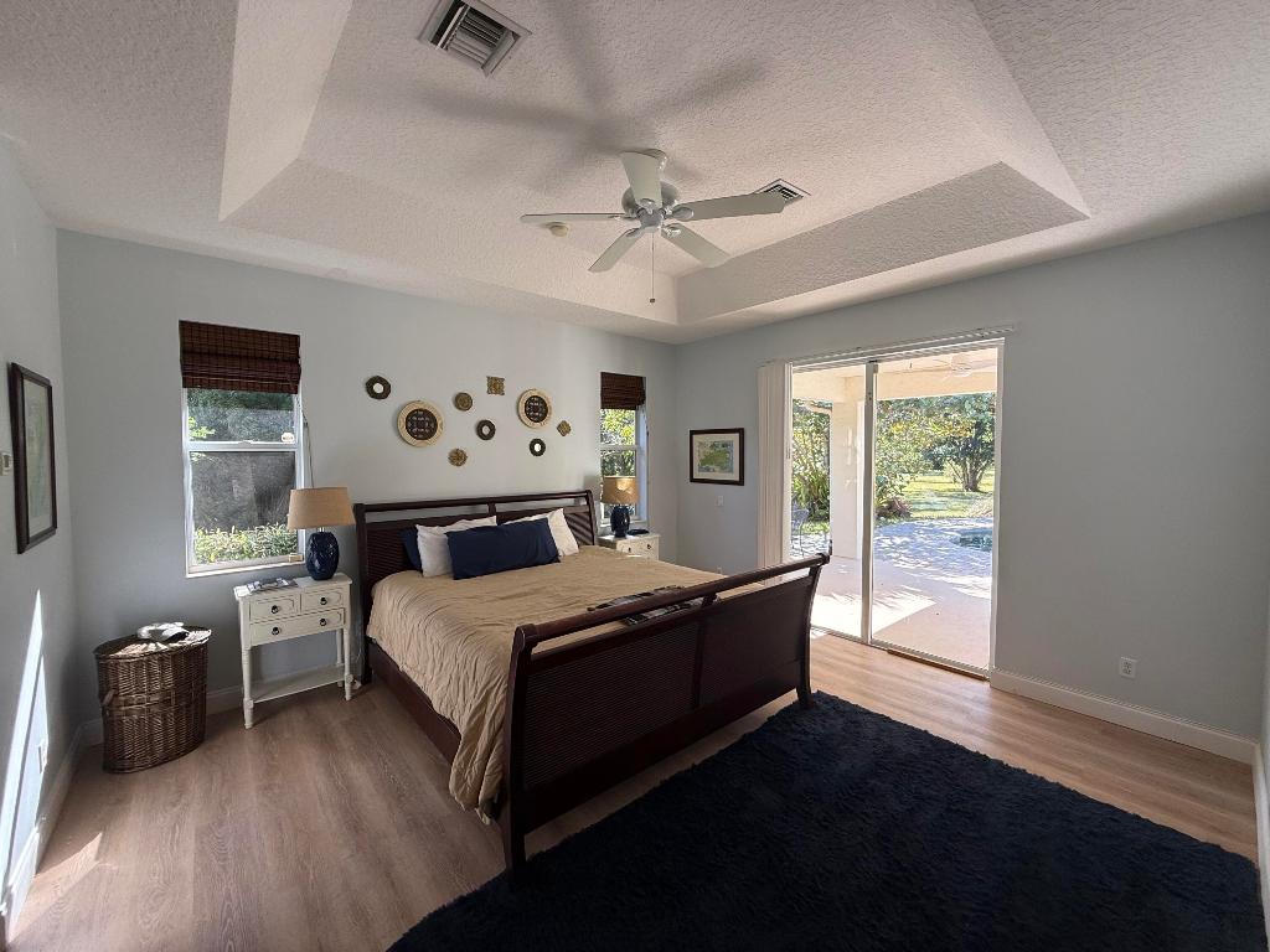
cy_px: 476
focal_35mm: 14
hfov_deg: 102.1
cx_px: 635
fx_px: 514
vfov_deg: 85.7
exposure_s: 1/107
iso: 50
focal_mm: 2.22
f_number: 2.2
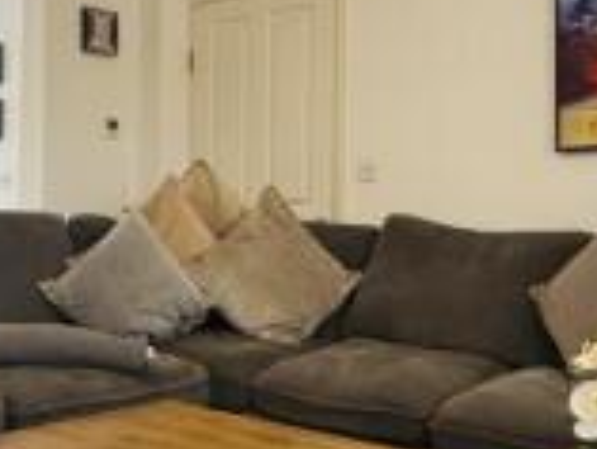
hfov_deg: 36.1
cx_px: 162
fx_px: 897
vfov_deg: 28.1
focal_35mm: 52
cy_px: 223
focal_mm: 2.22
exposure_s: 1/100
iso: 320
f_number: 2.2
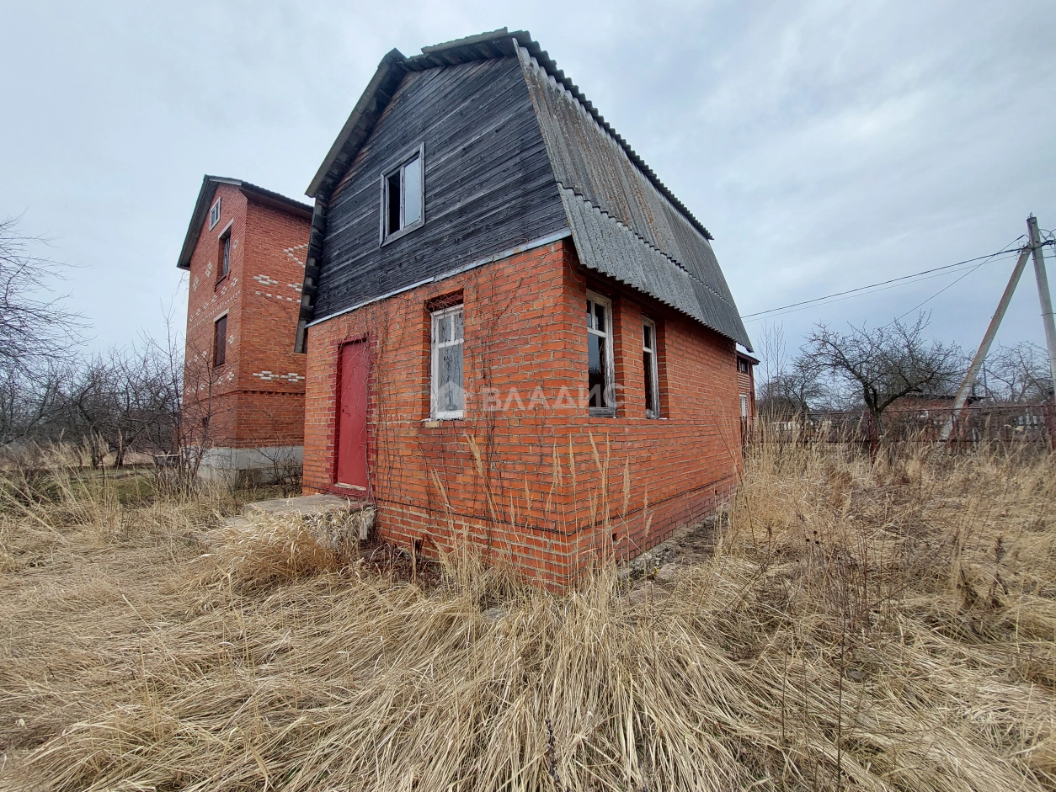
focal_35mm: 13
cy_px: 396
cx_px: 528
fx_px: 397
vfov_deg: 89.9
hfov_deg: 106.2
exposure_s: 1/713
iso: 40
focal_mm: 1.74
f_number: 2.2
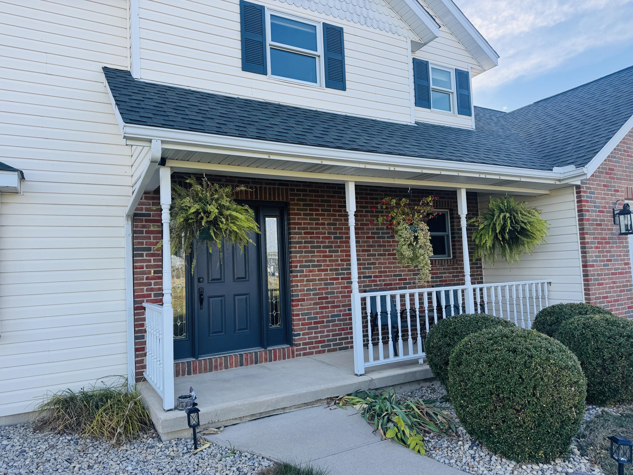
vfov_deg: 56.8
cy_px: 238
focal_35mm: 24
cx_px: 316
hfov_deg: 71.6
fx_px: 439
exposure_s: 1/912
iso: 80
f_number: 1.78
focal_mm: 6.76
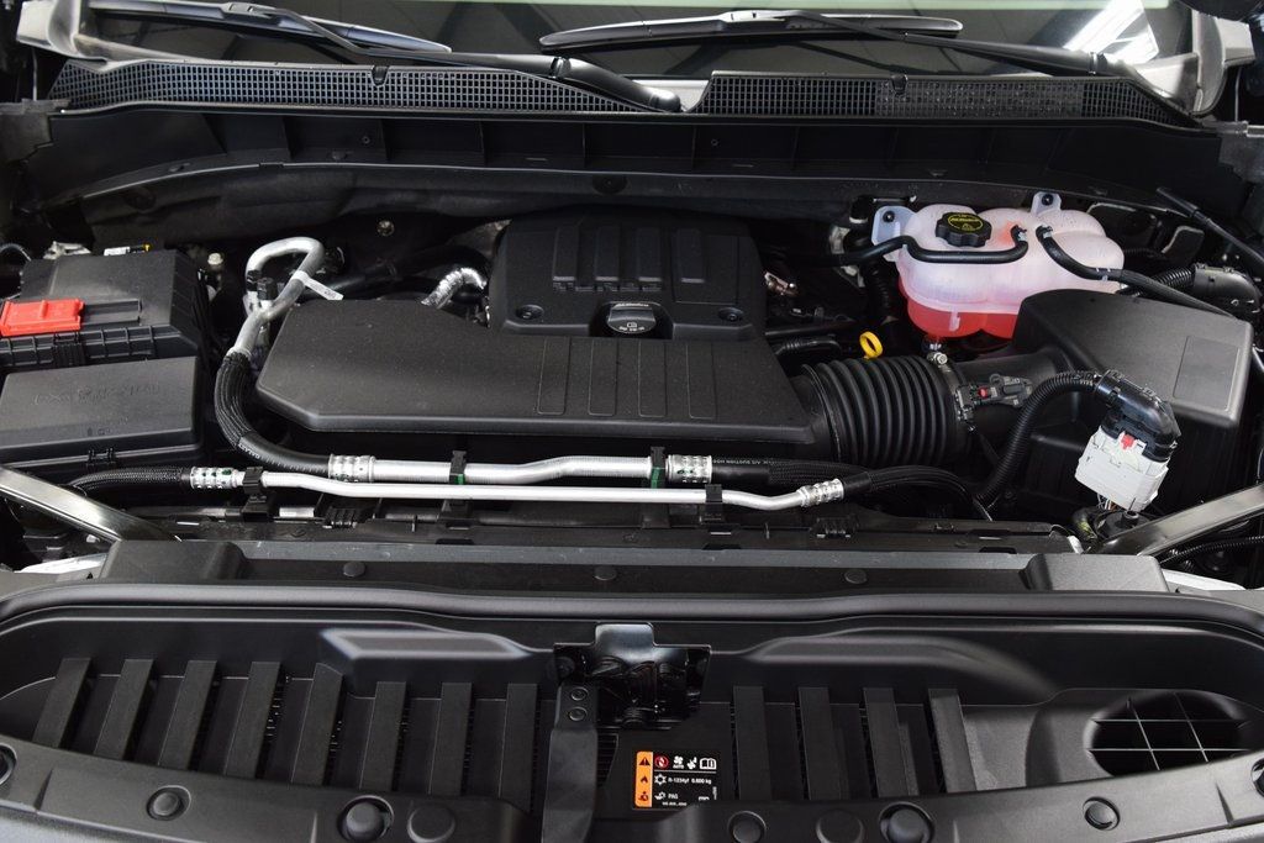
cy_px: 422
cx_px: 632
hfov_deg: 53.1
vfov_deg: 36.9
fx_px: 1264
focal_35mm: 36
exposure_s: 1/15
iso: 1600
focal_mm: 24
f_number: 6.3
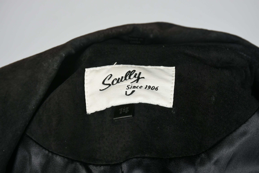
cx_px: 130
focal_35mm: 105
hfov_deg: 19.4
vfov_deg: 13.1
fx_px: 756
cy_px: 86
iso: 200
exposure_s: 1/125
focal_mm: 70
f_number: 10
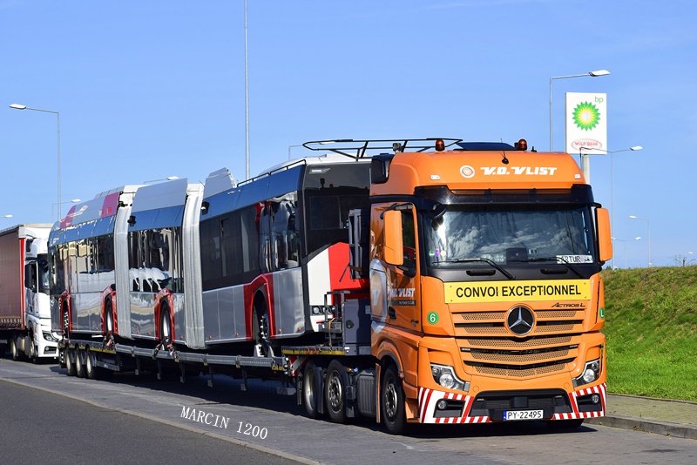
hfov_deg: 19.4
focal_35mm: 105
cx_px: 348
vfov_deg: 13.1
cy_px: 232
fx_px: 2034
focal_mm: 70
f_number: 7.1
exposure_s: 1/800
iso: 200
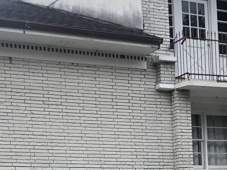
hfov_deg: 17.9
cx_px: 133
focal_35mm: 110
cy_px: 278
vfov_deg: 12.6
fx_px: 721
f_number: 1.8
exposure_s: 1/546
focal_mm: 3.99
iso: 20
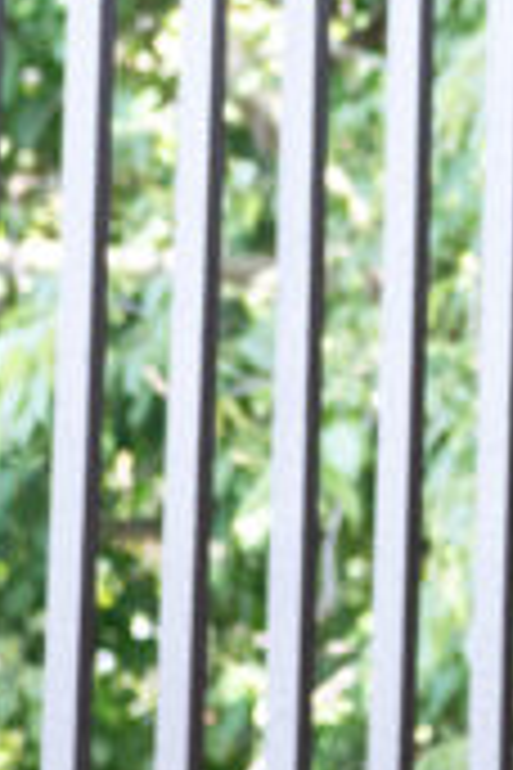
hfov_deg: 3.2
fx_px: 8955
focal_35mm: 419
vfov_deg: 4.9
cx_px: 1483
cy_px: 41
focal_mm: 70
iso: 1600
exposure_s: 1/250
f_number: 4.5
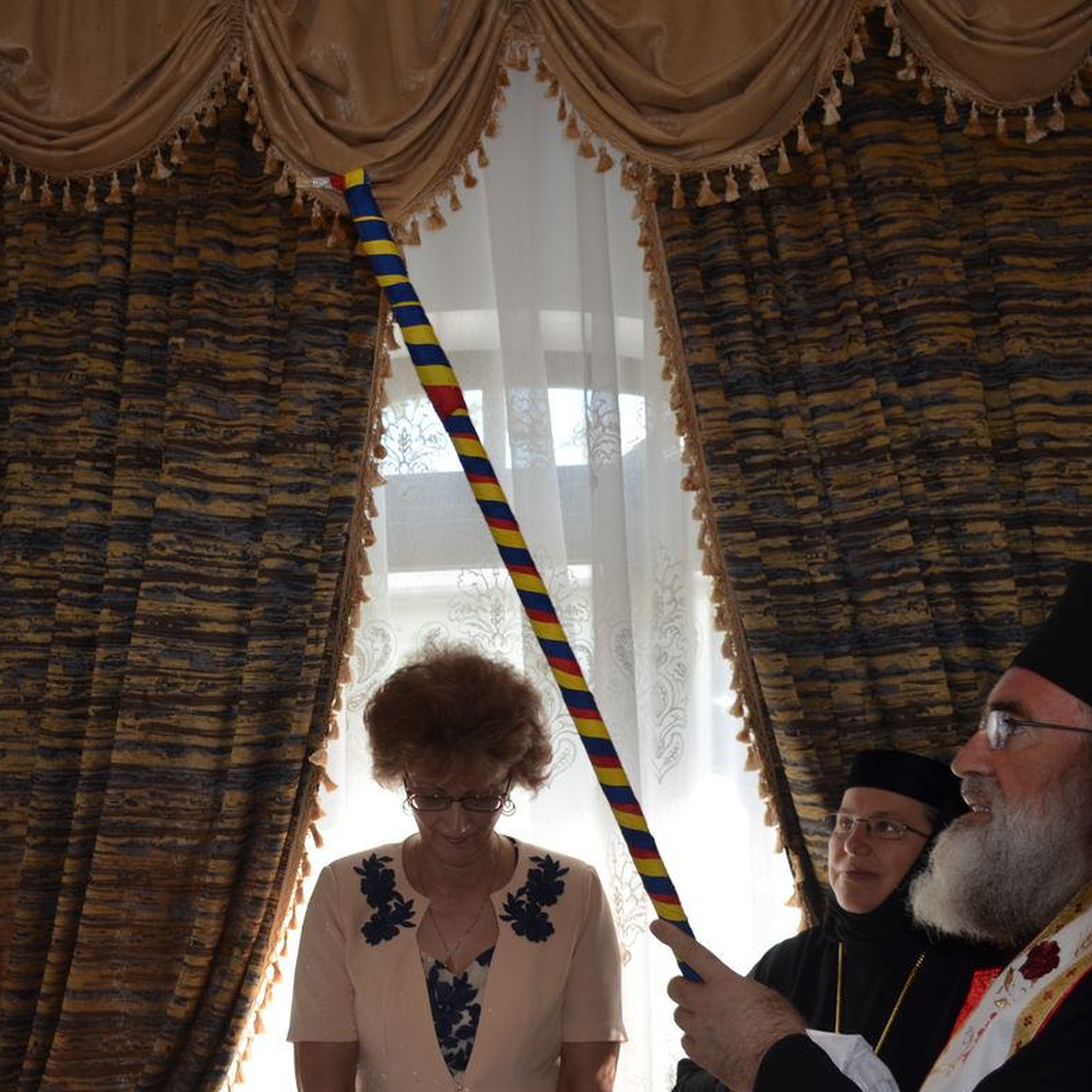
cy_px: 605
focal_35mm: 44
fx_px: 1570
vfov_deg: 38.3
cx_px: 364
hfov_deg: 37.9
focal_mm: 18
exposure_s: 1/200
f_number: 3.5
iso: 140
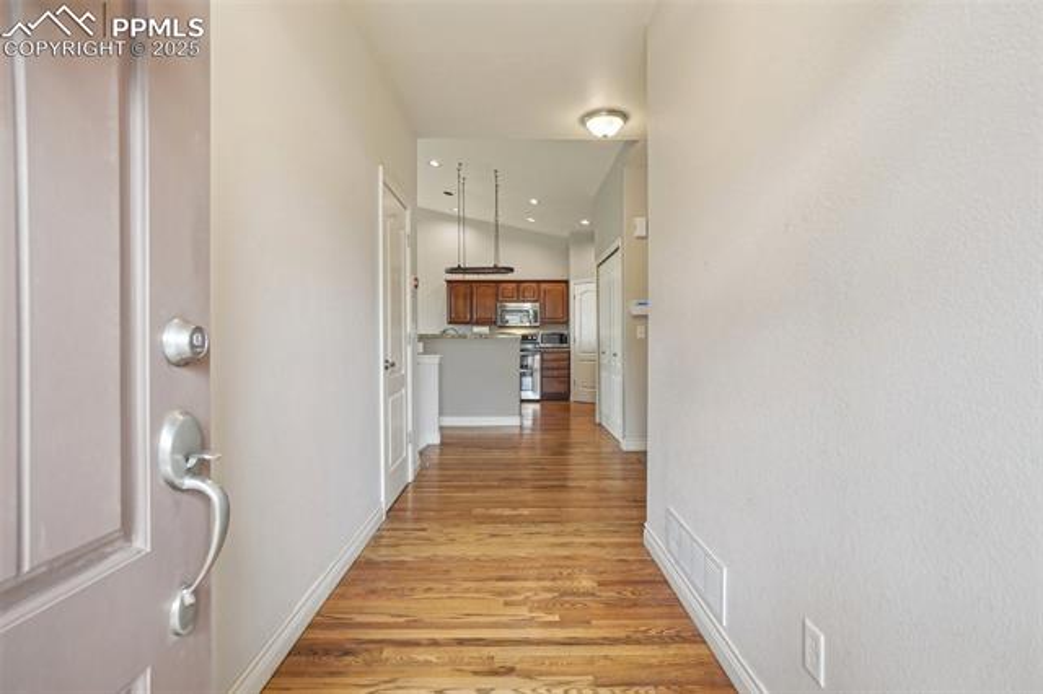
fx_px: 521
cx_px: 522
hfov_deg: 90.0
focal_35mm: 18
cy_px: 347
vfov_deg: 67.3
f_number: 8
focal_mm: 12
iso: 400
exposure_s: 1/10
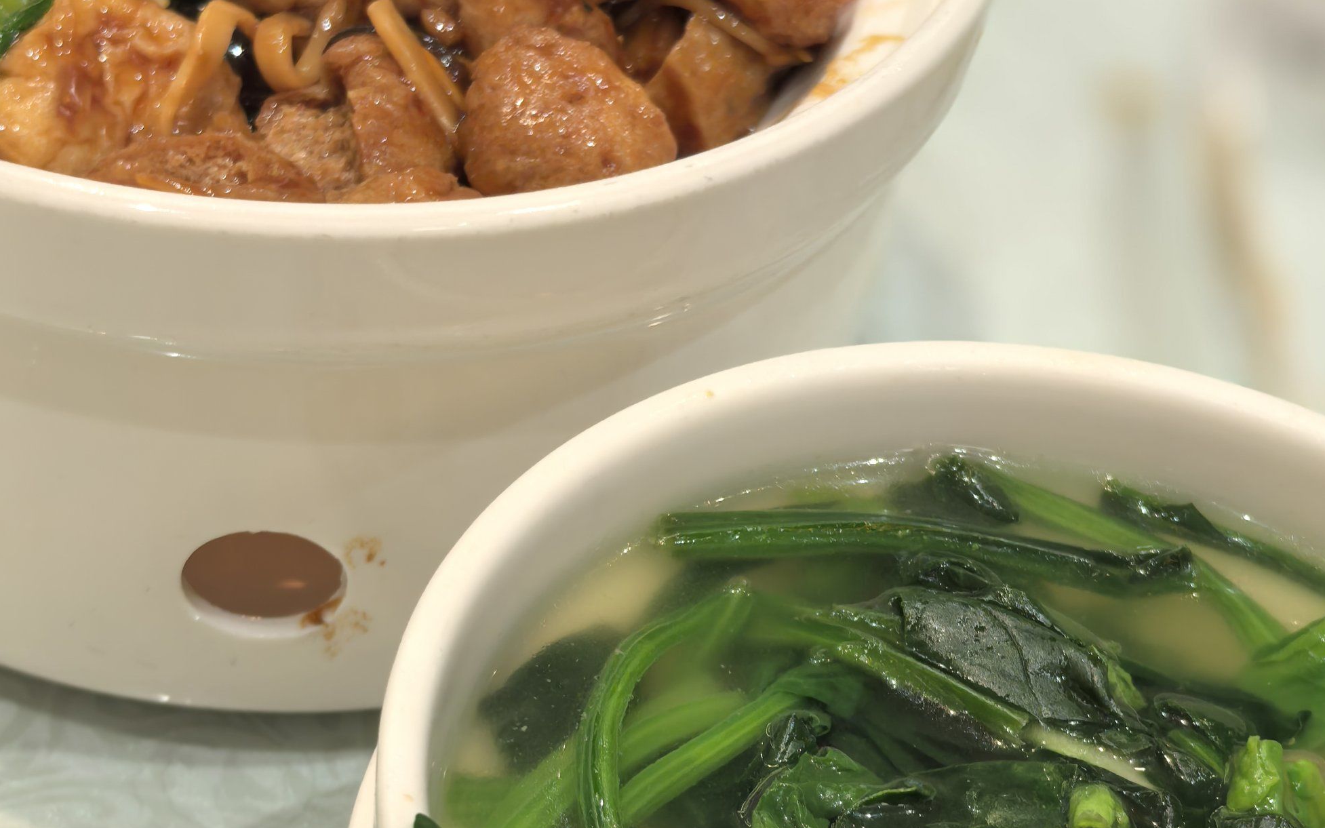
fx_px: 2889
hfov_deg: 25.8
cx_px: 692
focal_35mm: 80
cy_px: 643
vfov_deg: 16.2
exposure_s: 1/100
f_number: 2
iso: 125
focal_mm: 5.75
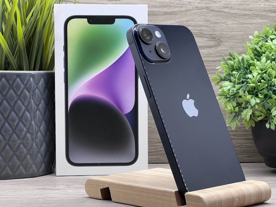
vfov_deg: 15.1
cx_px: 173
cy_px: 119
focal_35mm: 98
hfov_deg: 20.0
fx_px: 782
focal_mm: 9
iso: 100
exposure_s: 1/100
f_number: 2.8
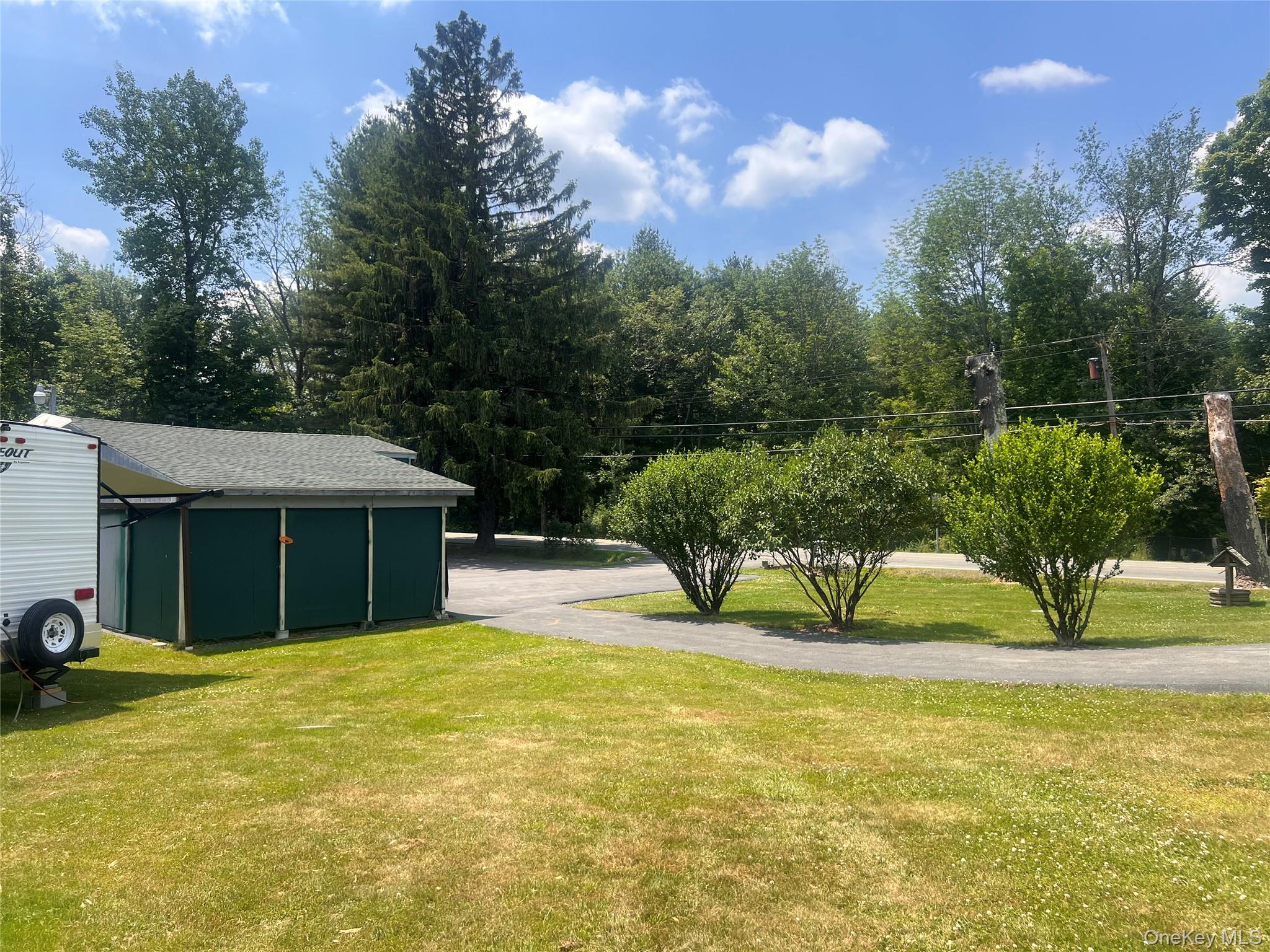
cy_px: 476
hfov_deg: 67.3
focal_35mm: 26
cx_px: 635
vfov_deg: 53.1
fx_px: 954
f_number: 1.5
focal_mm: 5.7
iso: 50
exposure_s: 1/2915
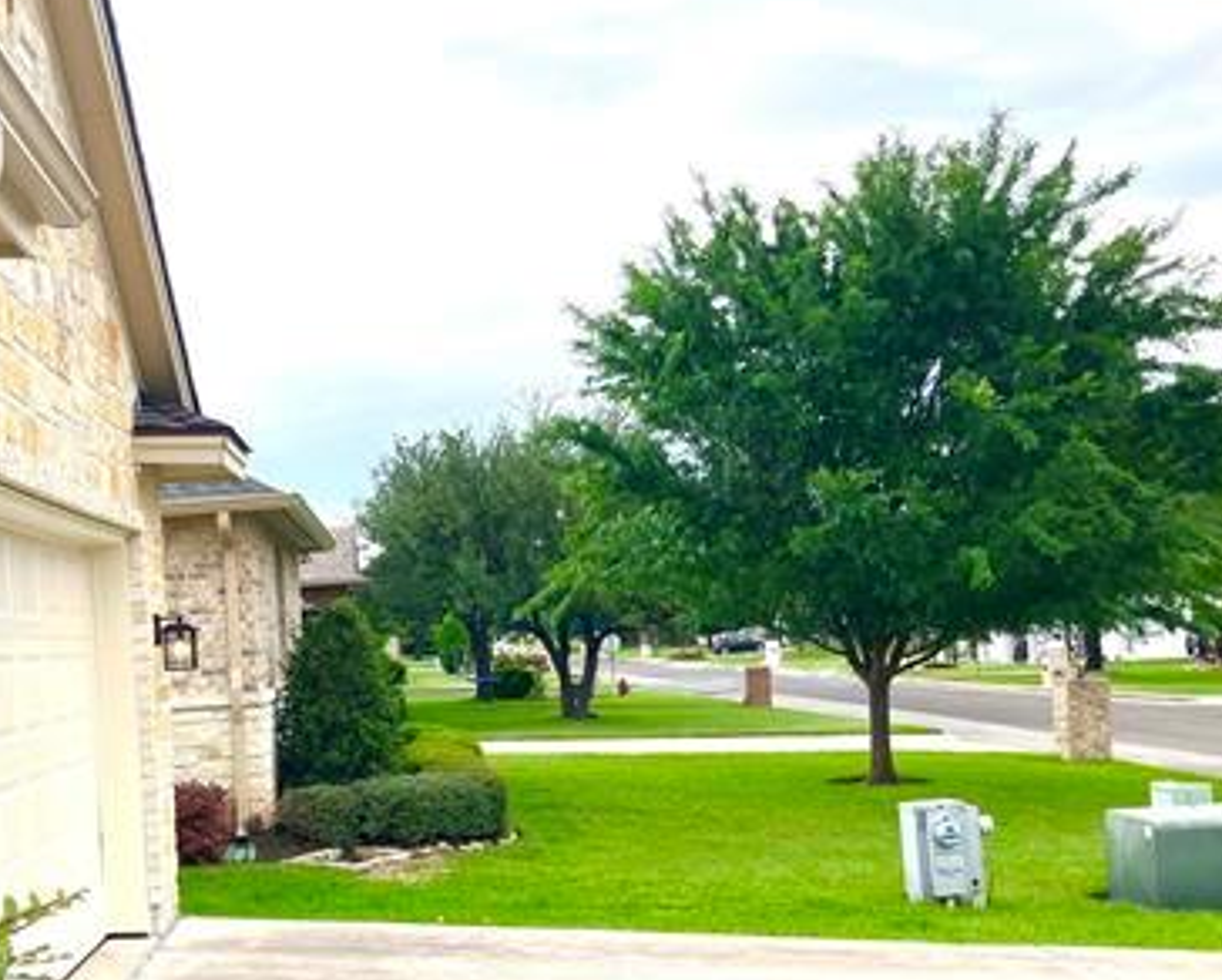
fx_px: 1738
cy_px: 698
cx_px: 282
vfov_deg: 31.1
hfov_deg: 37.6
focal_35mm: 48
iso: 32
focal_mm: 3.99
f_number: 1.8
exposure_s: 1/592
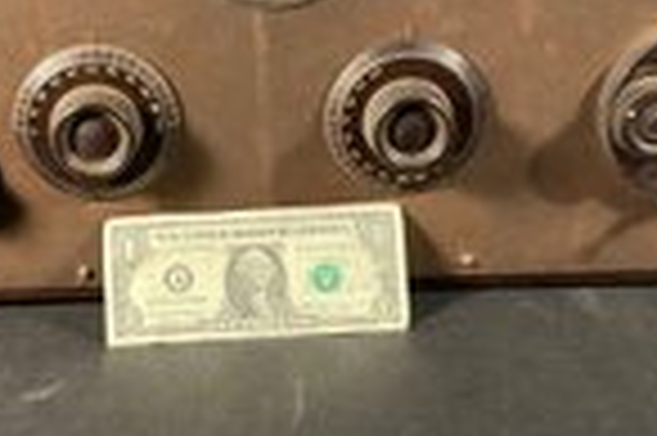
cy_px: 196
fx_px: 1294
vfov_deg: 19.1
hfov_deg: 28.4
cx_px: 272
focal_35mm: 71
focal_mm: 3
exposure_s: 1/60
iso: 200
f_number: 1.8
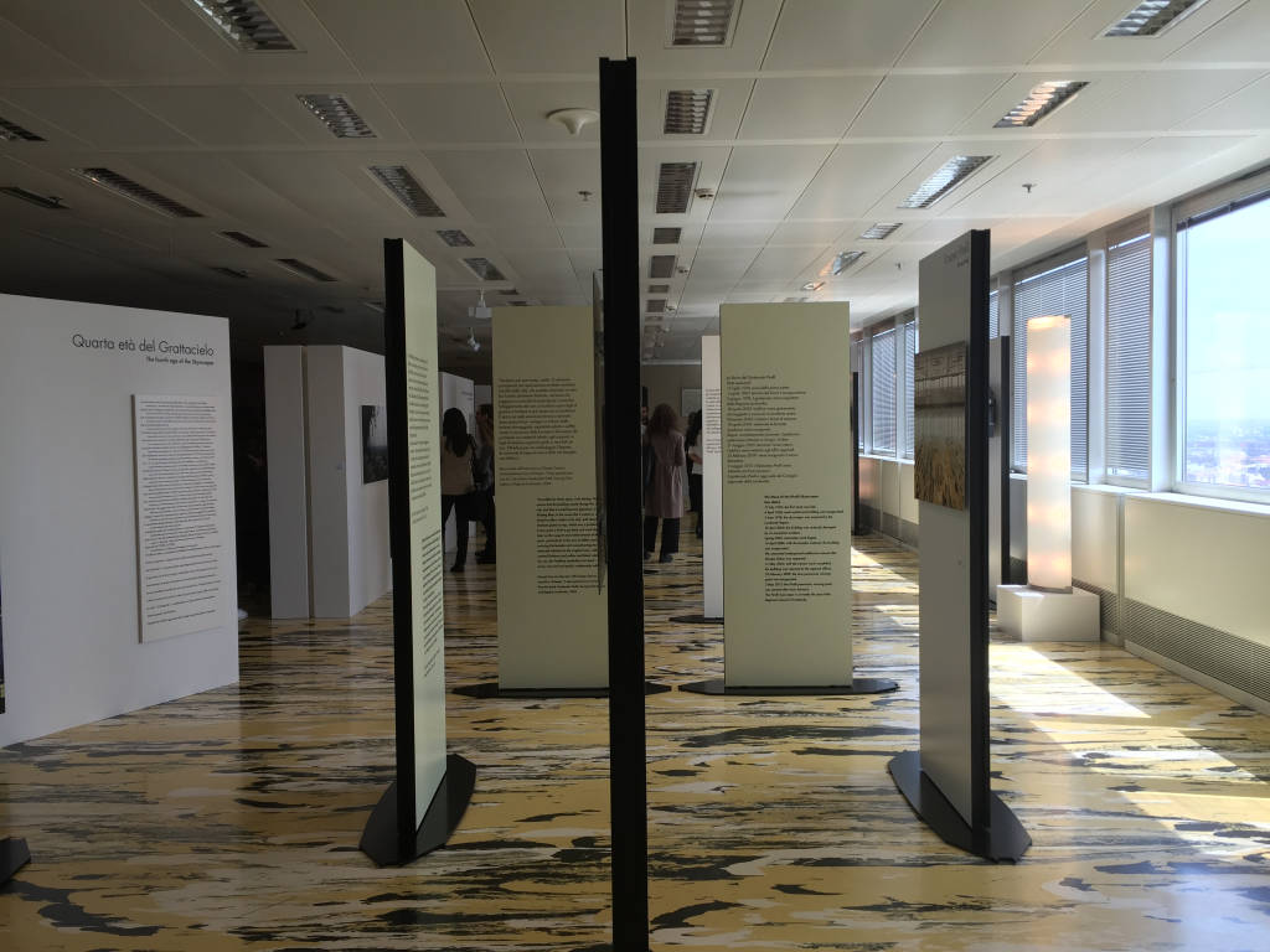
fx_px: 1064
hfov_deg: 61.7
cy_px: 476
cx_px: 635
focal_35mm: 29
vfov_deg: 48.2
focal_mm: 4.15
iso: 32
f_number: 2.2
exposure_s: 1/114
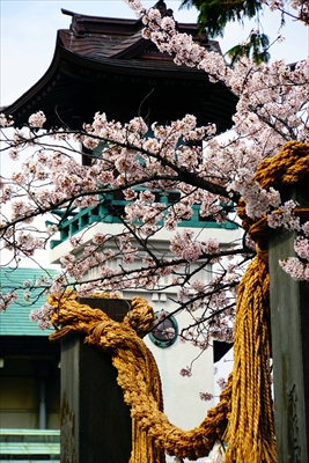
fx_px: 2518
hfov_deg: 7.0
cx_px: 154
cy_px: 232
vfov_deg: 10.5
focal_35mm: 196
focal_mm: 130.5
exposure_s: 1/320
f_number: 7.1
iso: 100
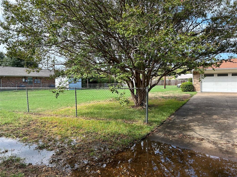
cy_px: 88
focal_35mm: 26
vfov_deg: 53.1
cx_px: 118
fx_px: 178
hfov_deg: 67.3
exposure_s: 1/1377
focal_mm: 5.7
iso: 50
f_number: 1.5
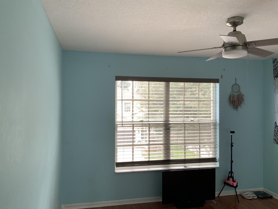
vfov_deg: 48.2
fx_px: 233
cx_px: 139
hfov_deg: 61.7
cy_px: 104
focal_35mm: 29
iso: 32
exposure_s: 1/122
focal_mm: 3
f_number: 1.8
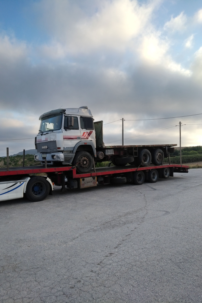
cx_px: 101
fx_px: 210
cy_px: 152
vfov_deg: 71.5
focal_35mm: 25
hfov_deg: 51.3
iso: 100
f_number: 2
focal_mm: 4.52
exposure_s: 1/303
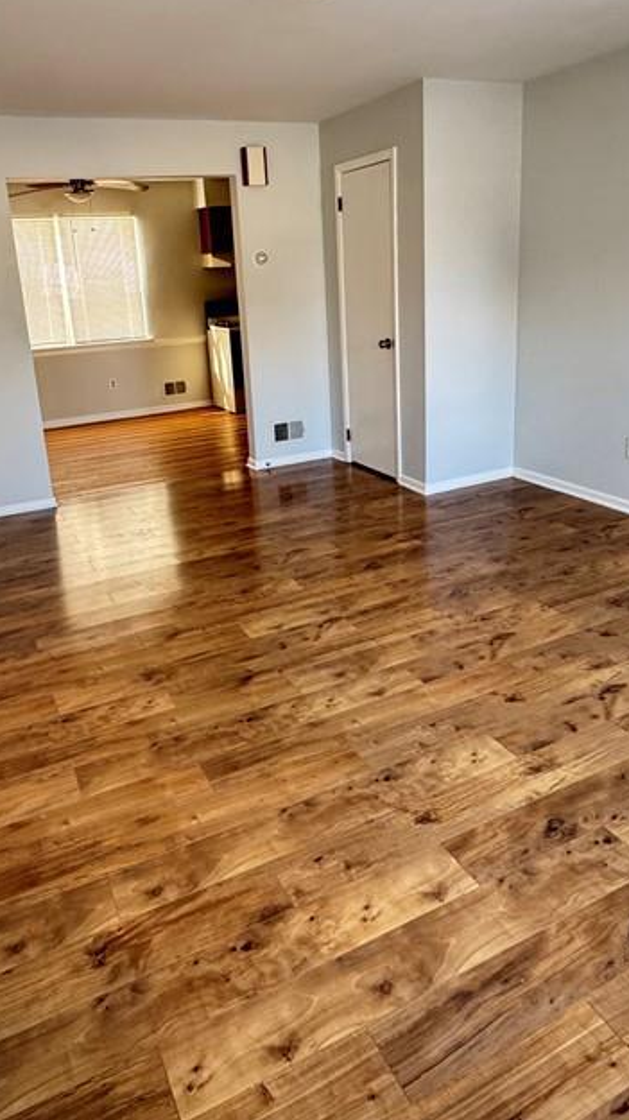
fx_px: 742
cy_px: 464
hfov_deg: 45.8
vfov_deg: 73.5
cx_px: 278
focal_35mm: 25
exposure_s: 1/65
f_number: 2.2
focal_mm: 2.22
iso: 320
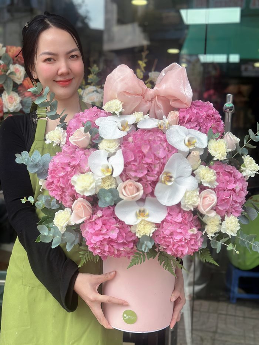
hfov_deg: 30.3
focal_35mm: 48
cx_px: 130
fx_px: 479
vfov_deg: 39.7
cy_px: 172
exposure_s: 1/1916
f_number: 1.78
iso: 80
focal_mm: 6.86
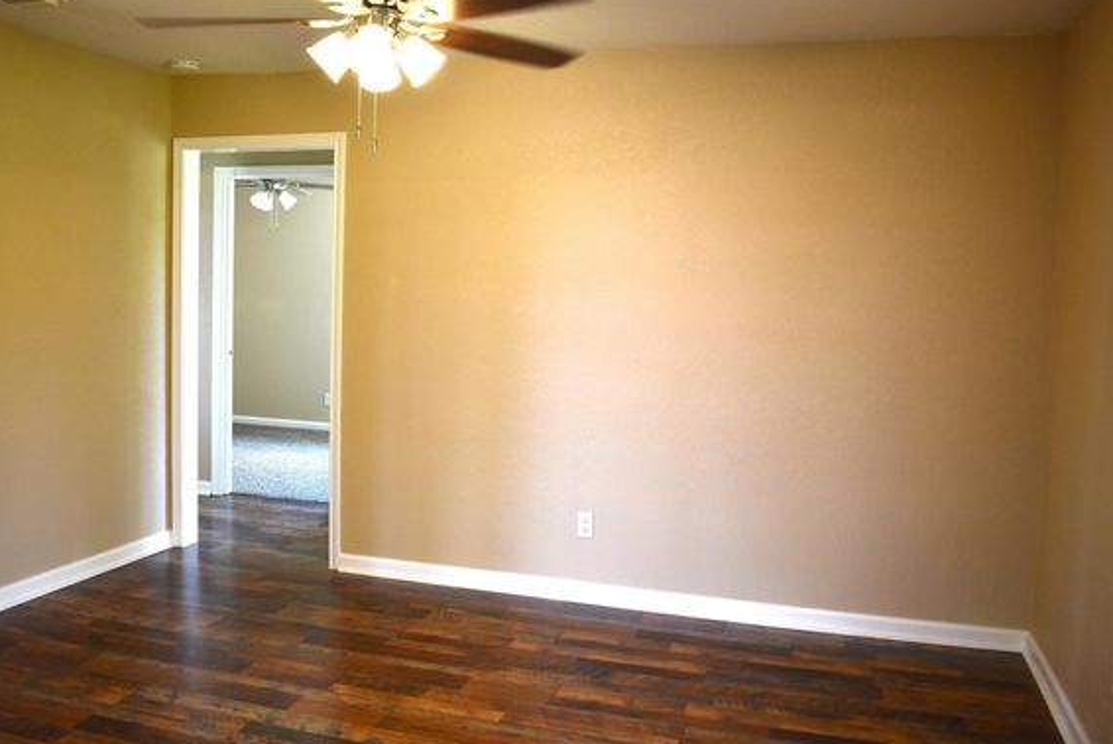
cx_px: 496
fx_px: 959
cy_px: 352
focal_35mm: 31
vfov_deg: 42.4
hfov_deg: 60.1
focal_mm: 18
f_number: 4
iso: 400
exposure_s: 1/60
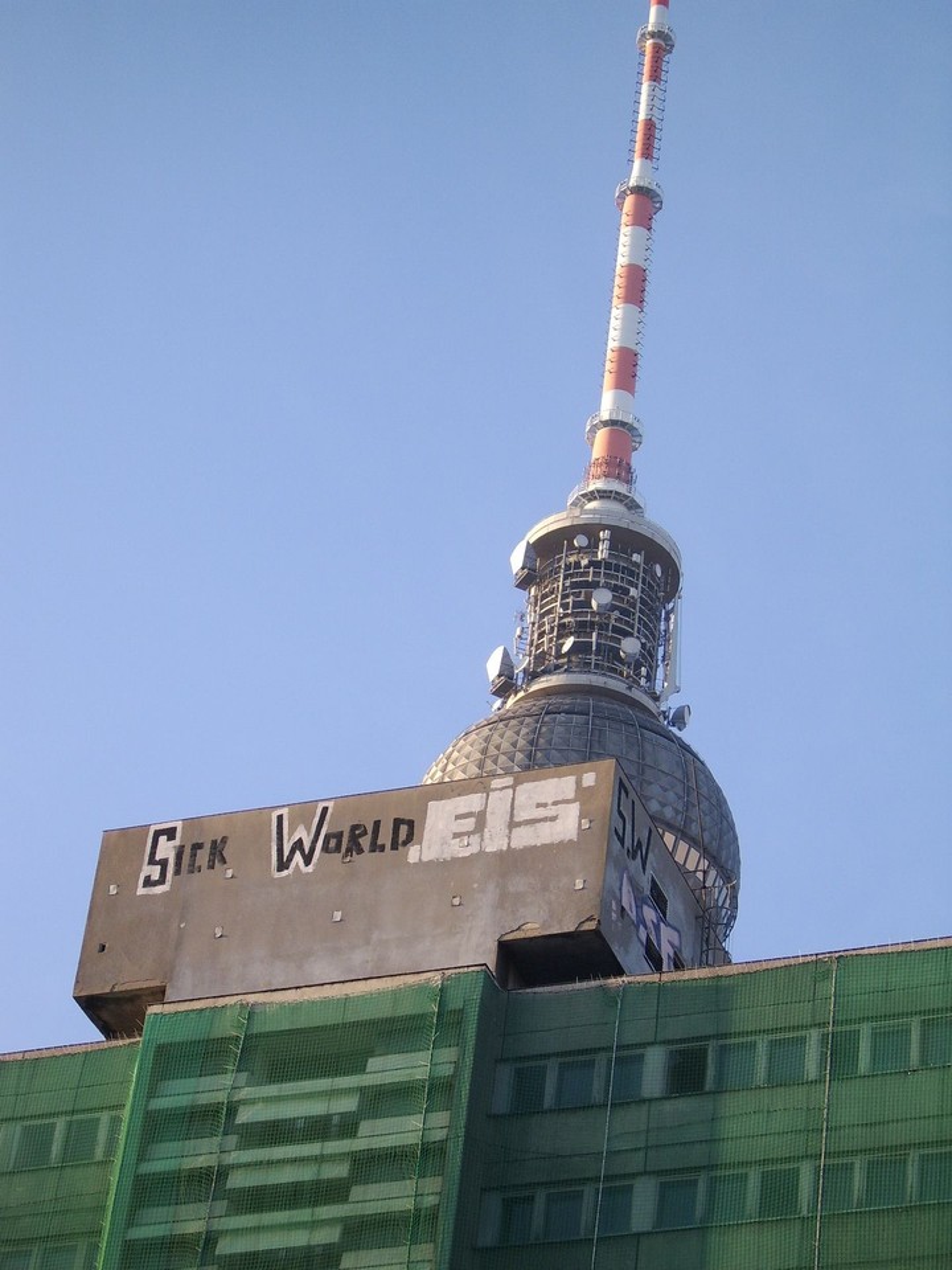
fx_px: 3190
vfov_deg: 22.5
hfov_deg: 17.0
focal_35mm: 87
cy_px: 635
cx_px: 476
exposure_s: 1/162
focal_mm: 22.74
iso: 71
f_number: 4.9
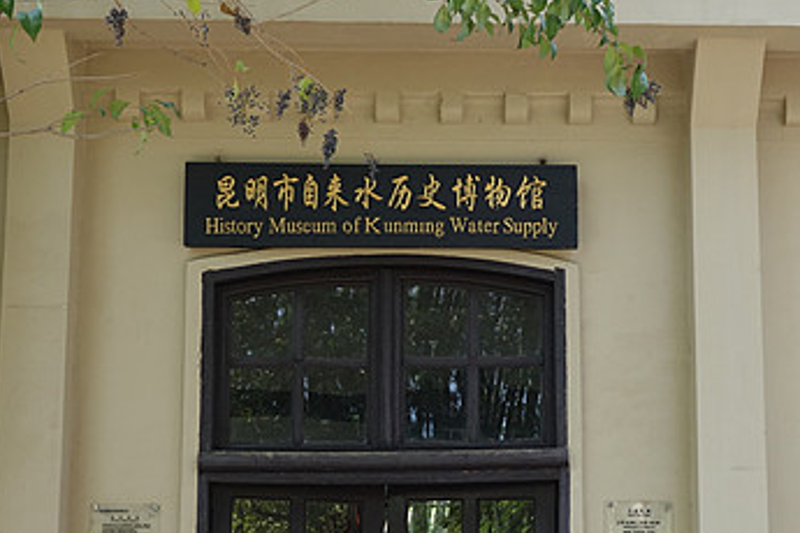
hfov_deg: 30.9
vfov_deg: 20.6
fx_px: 1444
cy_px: 444
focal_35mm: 65
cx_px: 489
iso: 125
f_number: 3.5
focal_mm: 10.4
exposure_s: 1/100
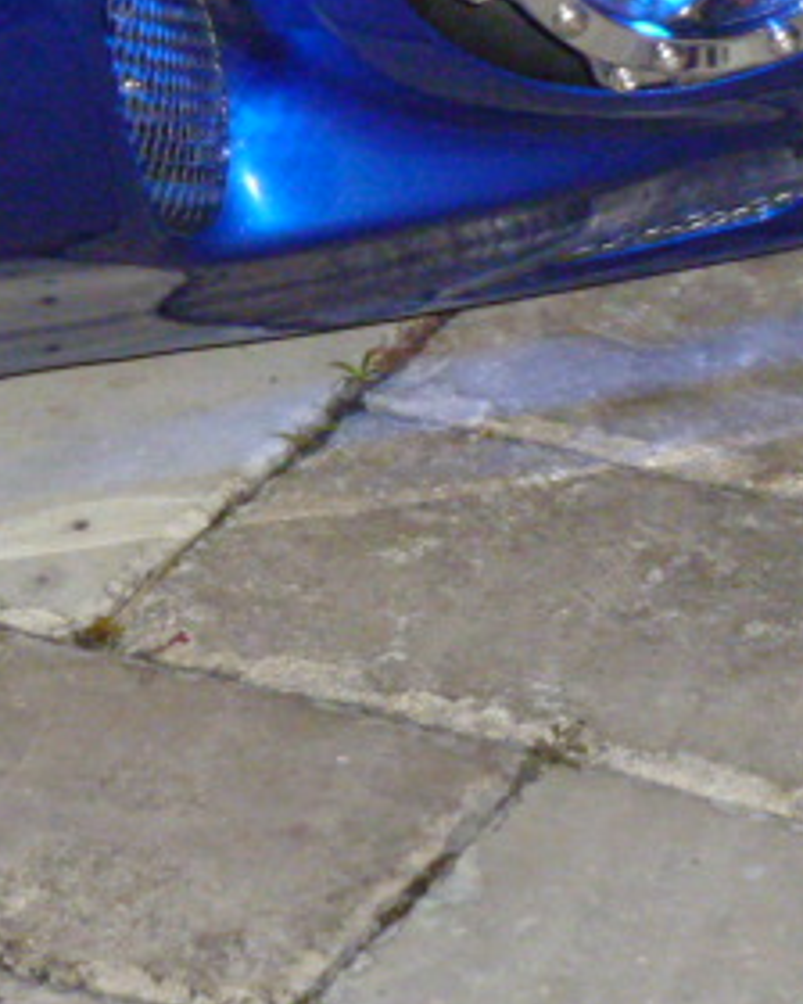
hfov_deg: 5.6
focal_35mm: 277
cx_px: 681
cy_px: 244
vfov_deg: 7.0
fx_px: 8229
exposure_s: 1/40
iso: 800
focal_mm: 22.1
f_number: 4.9
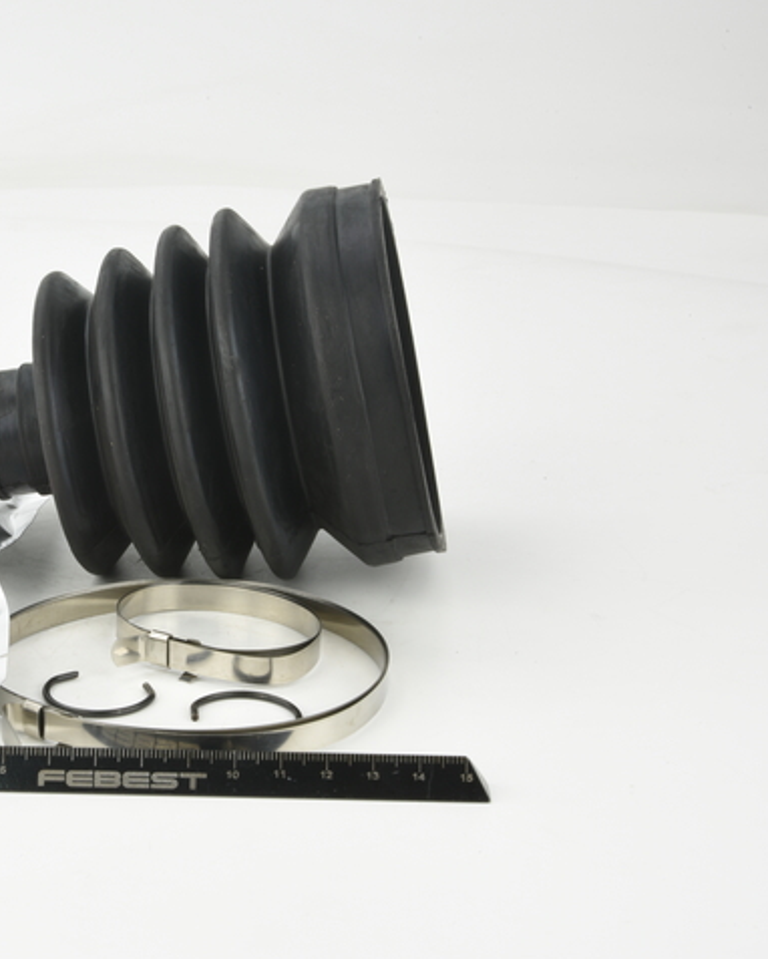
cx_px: 103
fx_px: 2414
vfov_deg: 22.5
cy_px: 478
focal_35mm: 85
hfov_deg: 17.8
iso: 100
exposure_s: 1/2.5
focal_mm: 60
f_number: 32
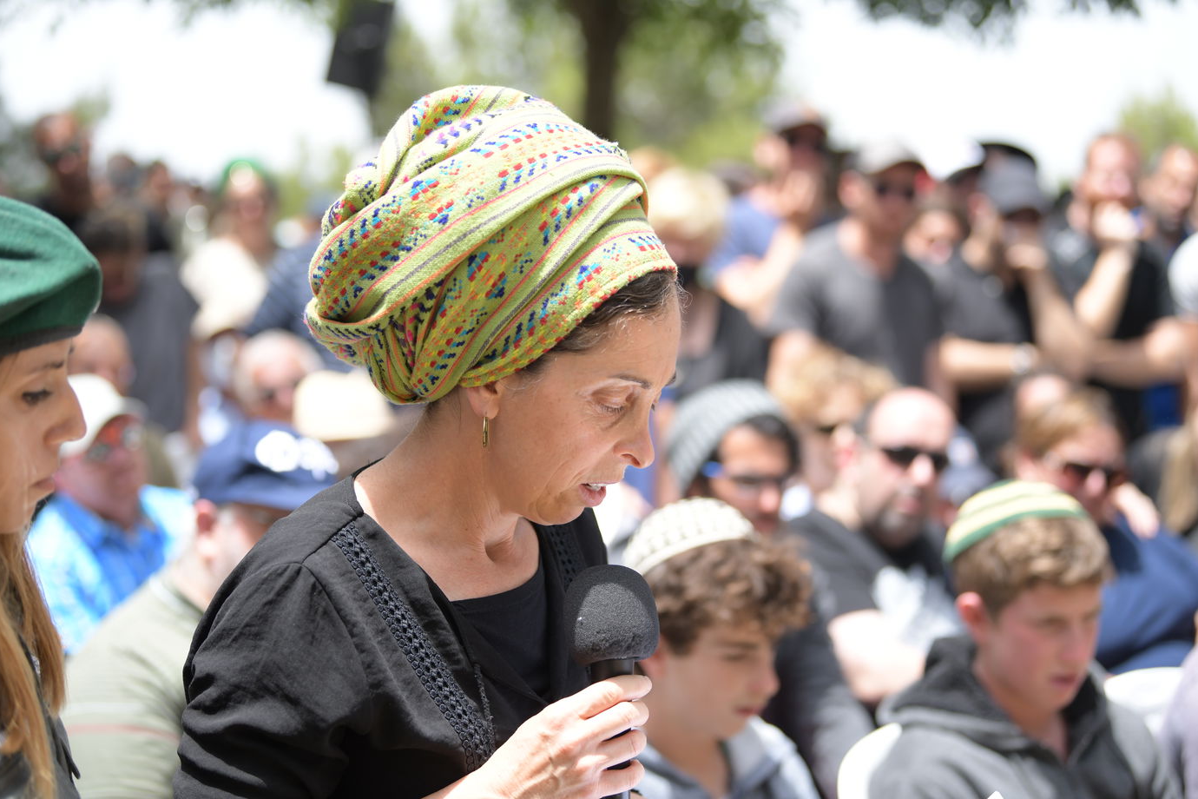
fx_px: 2363
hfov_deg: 28.5
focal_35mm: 71
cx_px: 602
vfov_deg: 19.2
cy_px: 398
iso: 500
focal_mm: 70
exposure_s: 1/2000
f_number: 2.8
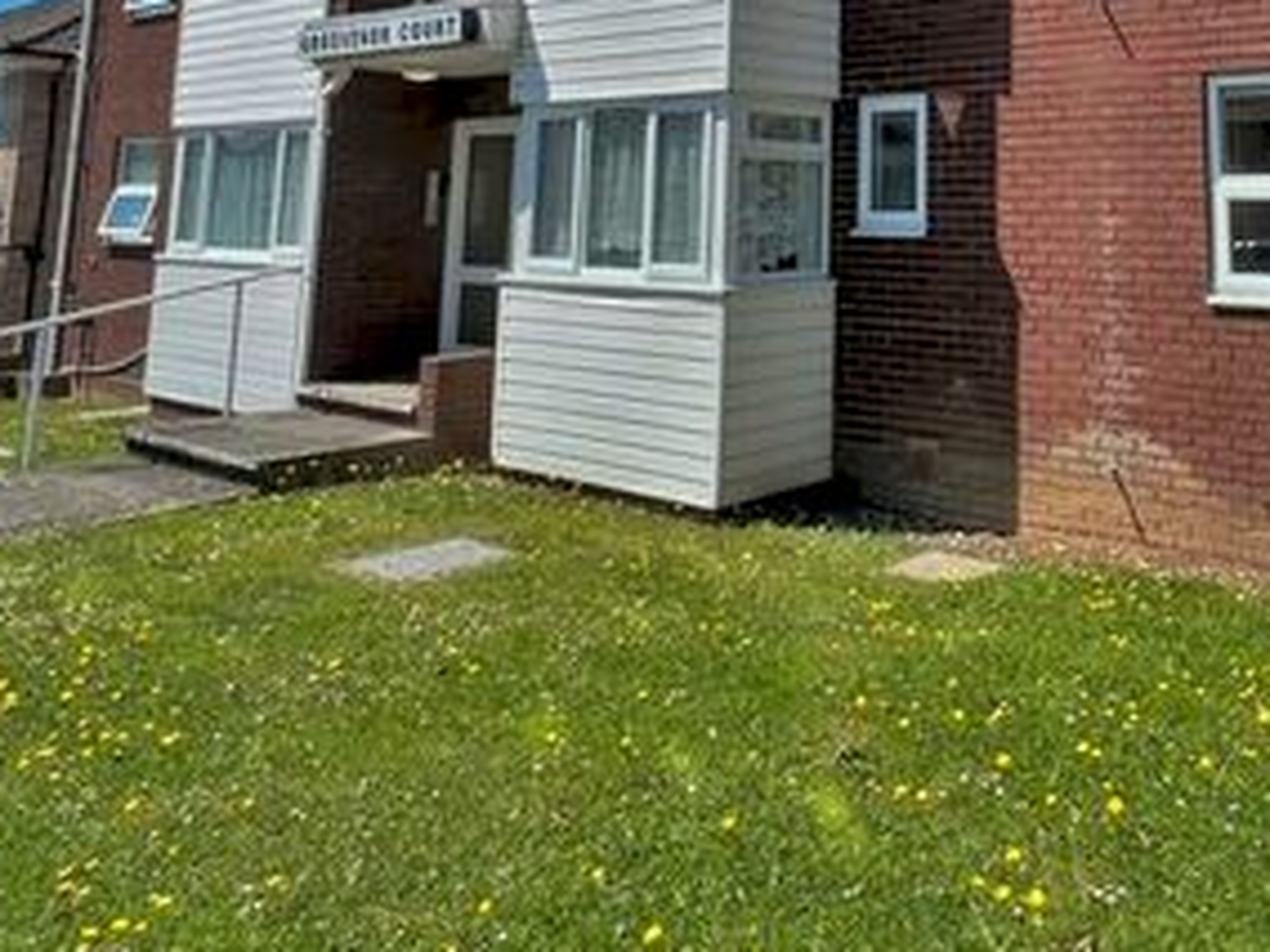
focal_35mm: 32
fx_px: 1174
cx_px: 930
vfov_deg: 39.4
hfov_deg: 54.5
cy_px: 16
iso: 32
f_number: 1.8
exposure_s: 1/1340
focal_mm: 1.57
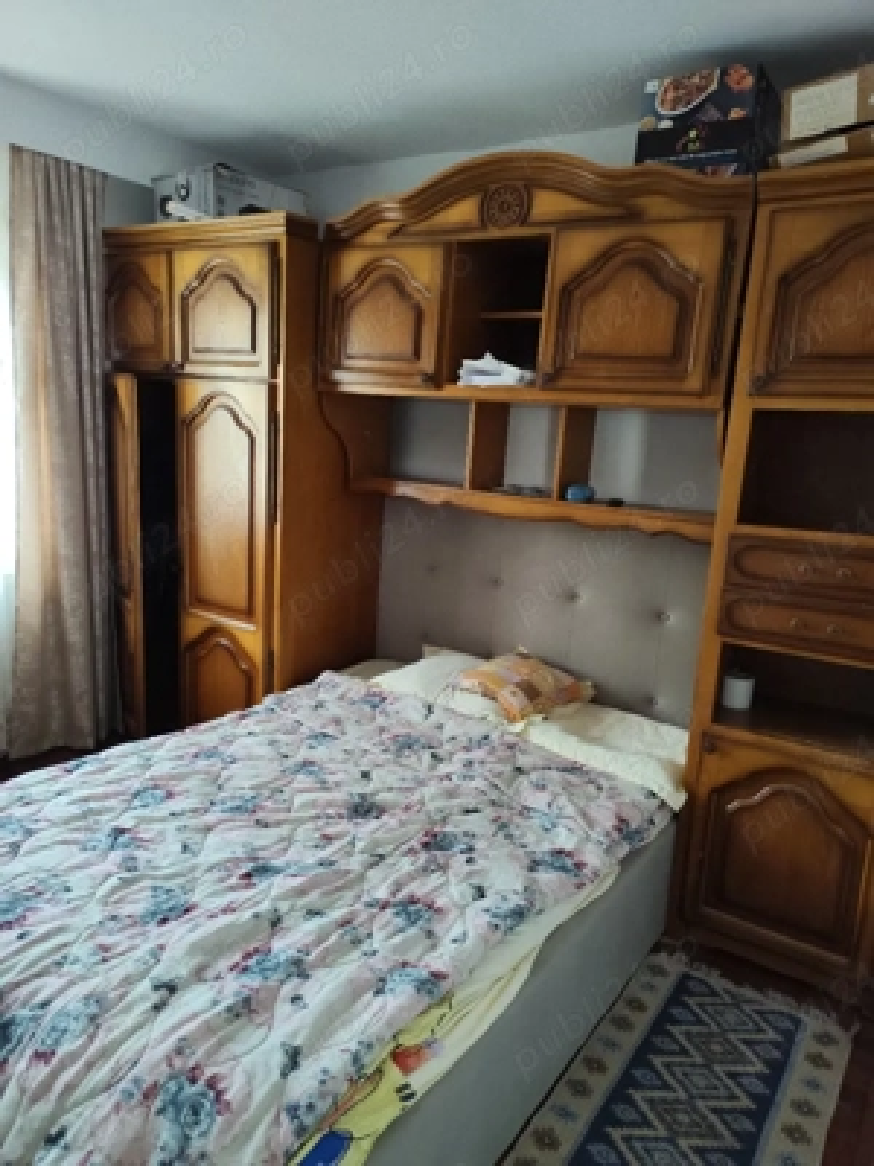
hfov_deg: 58.9
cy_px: 583
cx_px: 437
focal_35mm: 23
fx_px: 774
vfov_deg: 73.9
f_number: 1.65
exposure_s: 1/20
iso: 1250
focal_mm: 6.14
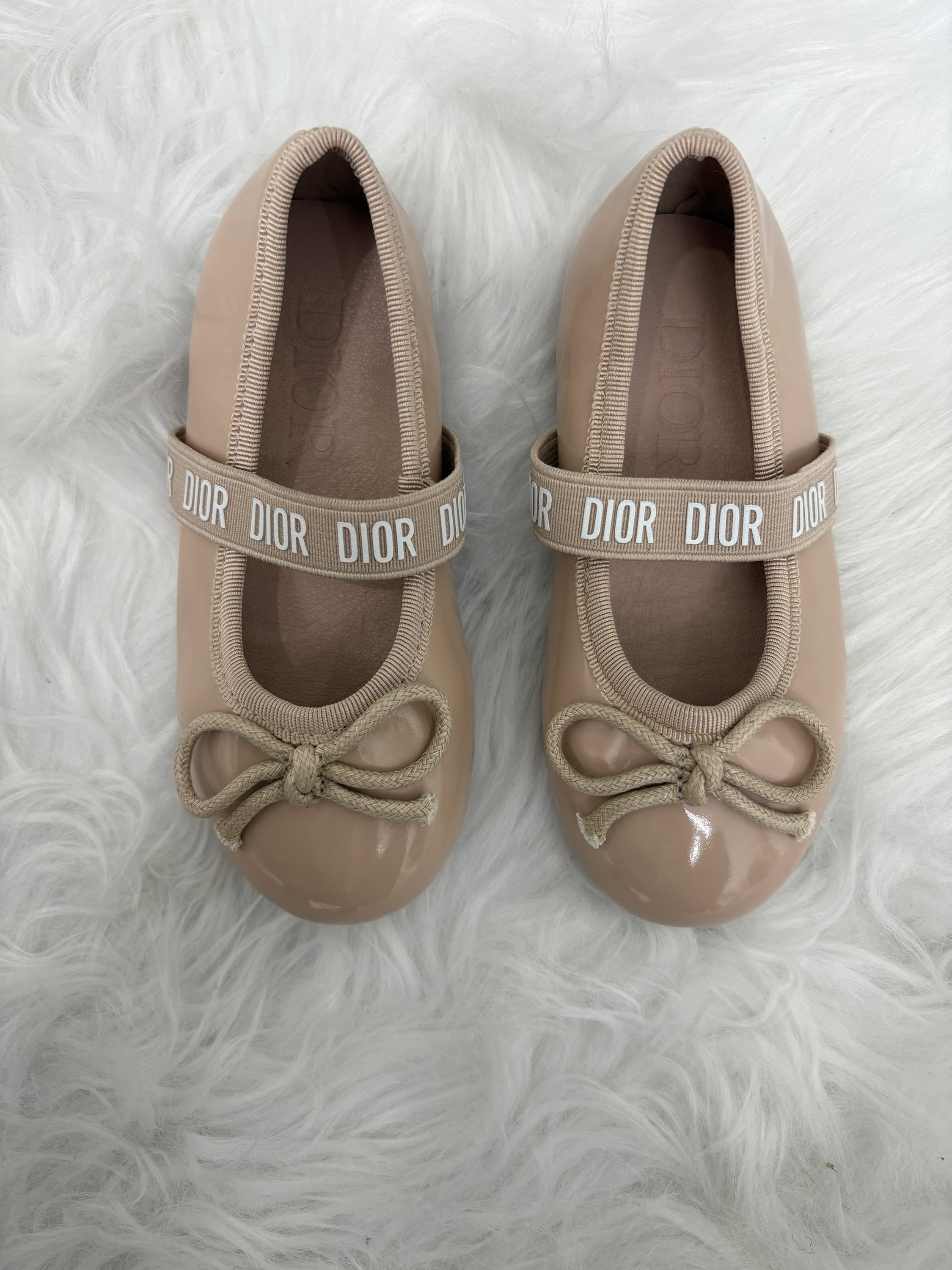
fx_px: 953
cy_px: 635
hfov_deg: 53.1
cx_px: 476
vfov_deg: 67.3
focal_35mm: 26
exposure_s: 1/100
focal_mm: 5.96
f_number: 1.6
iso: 80
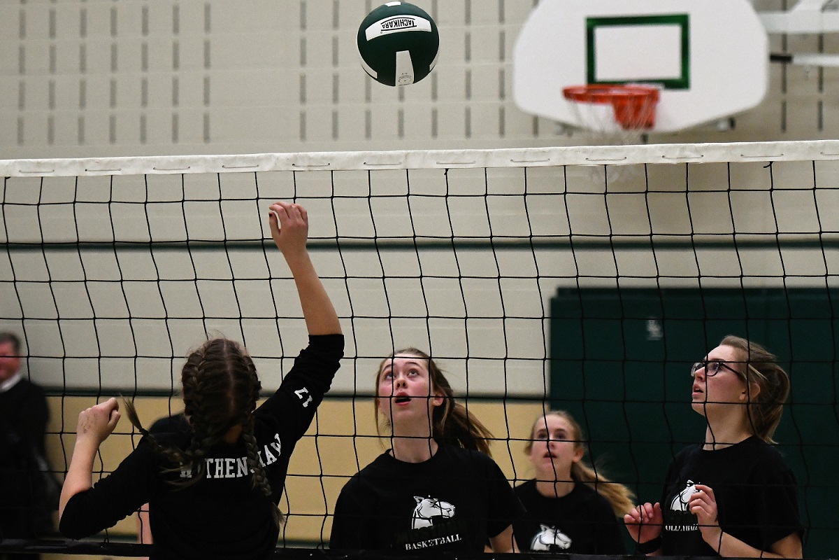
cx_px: 420
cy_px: 280
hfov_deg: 15.2
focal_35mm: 135
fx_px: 3146
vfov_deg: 10.2
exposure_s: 1/1000
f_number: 2.8
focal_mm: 90
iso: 3200
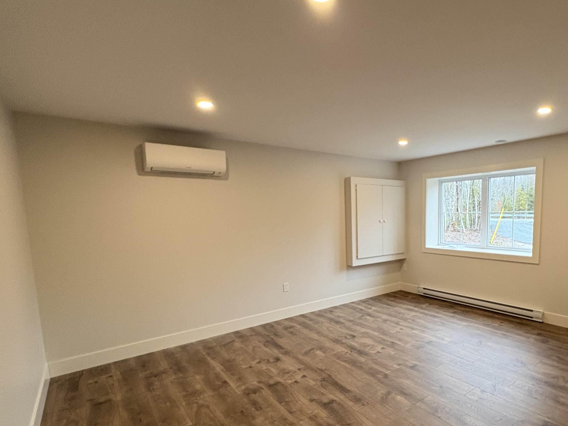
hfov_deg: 79.4
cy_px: 247
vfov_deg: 65.6
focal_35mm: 20
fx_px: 328
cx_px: 373
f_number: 2.2
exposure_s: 1/120
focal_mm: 2.22
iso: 160
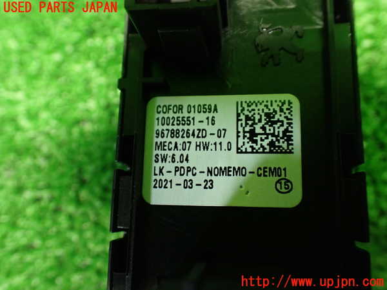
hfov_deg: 60.0
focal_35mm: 30
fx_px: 335
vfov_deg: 46.8
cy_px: 145
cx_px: 194
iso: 800
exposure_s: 1/40
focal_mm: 5.4
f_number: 2.3
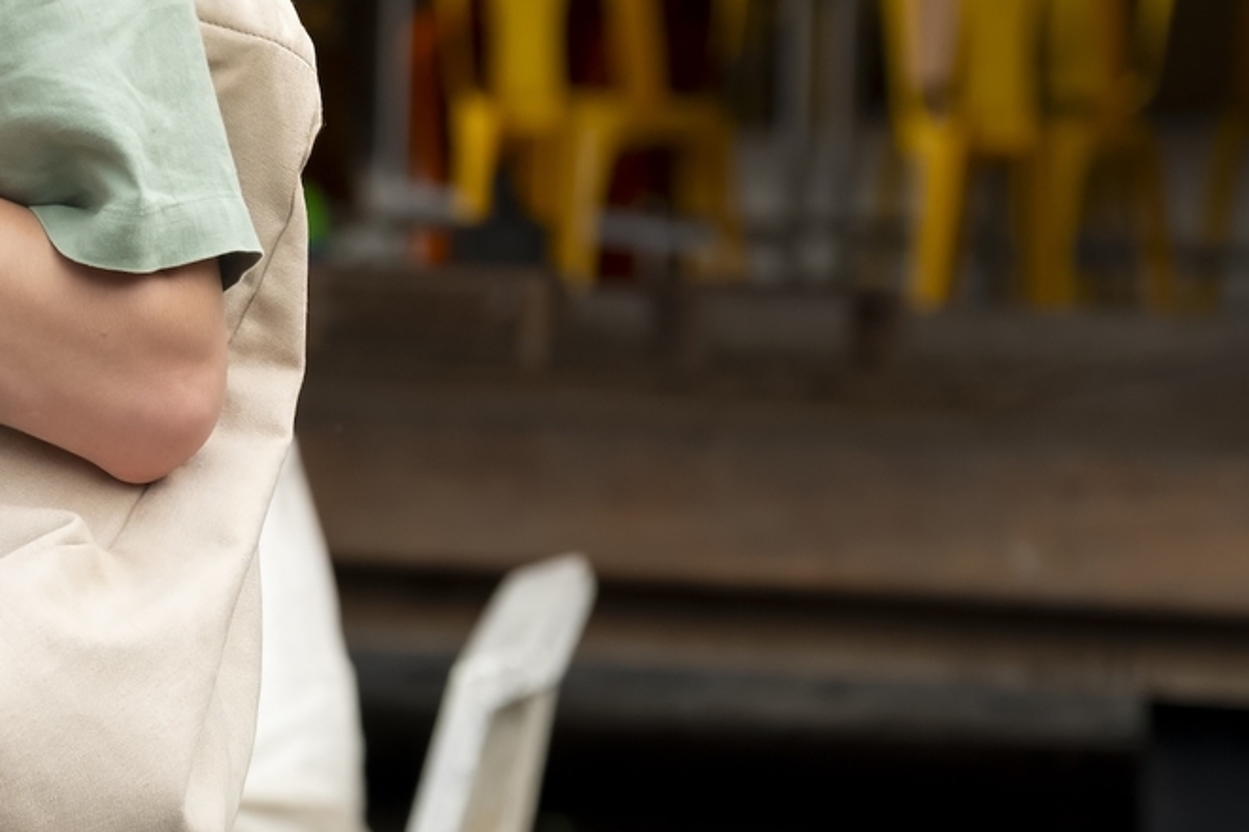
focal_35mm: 412
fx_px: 14290
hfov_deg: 5.0
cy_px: -6
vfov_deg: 3.3
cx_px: -215
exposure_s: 1/250
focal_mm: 94.5
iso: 400
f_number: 4.5
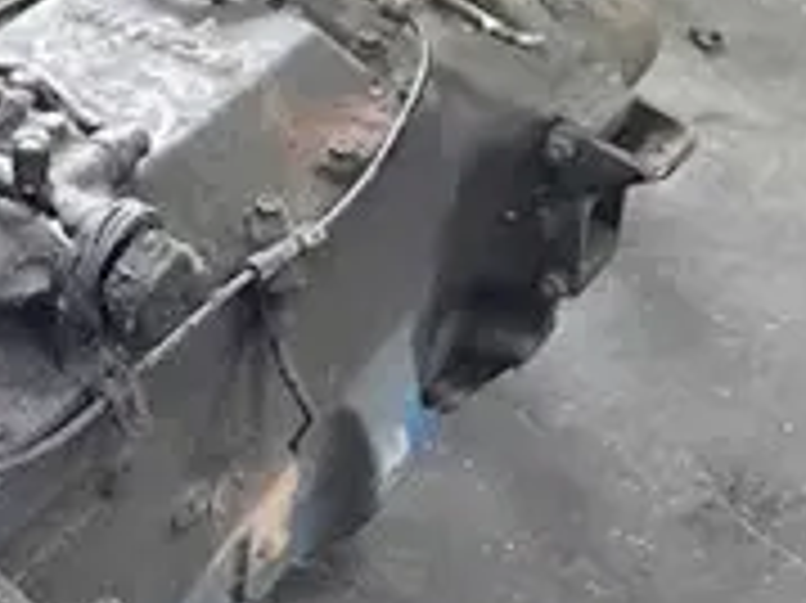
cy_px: 508
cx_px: -27
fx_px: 1559
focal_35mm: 67
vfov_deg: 21.5
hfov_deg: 27.1
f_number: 2
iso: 1000
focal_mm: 4.6
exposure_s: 1/20
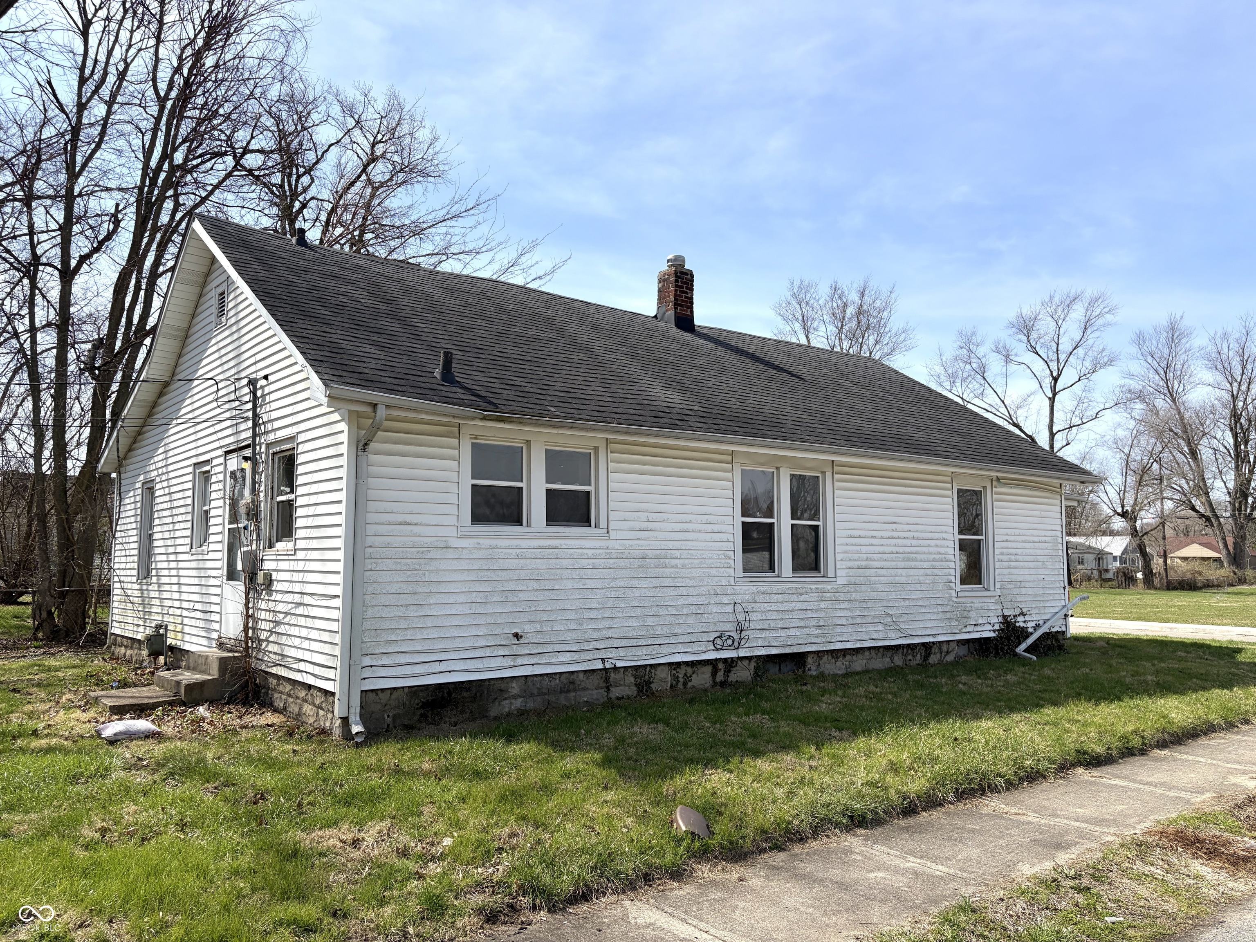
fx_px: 943
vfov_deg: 53.1
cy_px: 471
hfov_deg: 67.3
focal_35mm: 26
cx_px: 628
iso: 50
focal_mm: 5.96
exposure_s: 1/4065
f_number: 1.6
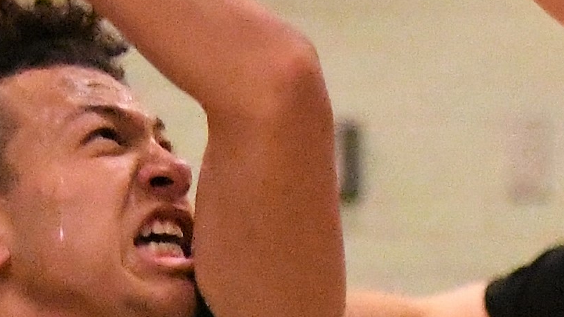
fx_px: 7074
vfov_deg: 2.6
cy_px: 394
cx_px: 323
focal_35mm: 473
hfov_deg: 4.6
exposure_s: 1/1000
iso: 16000
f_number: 2.8
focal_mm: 70
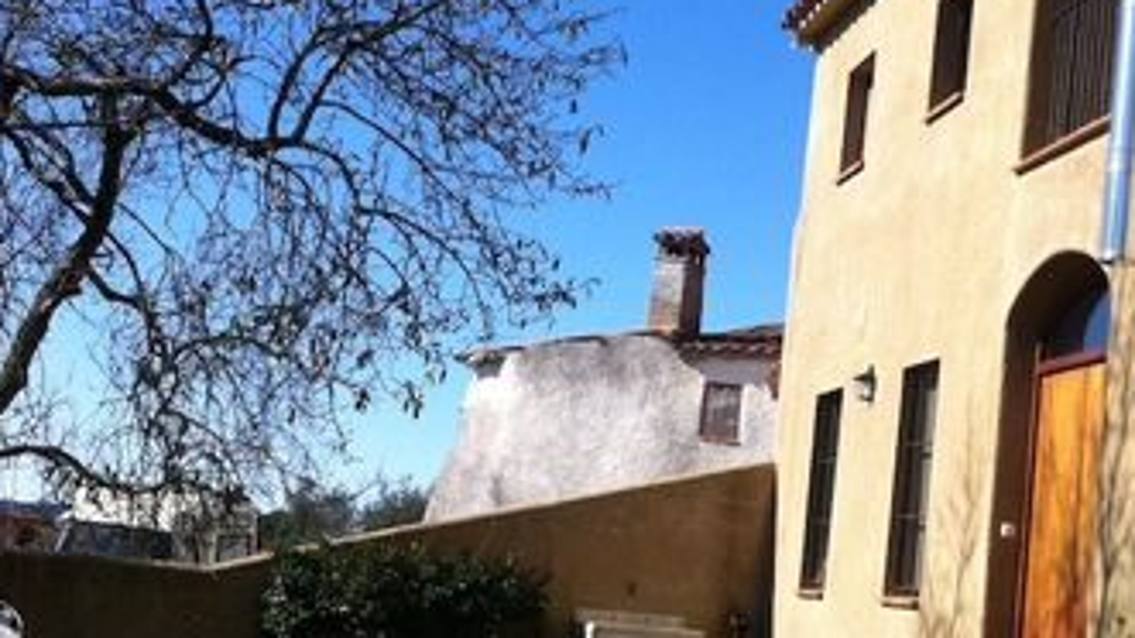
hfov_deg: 30.1
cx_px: 850
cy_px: 281
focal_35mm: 69
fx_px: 2076
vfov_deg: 17.5
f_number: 2.8
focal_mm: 3.85
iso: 80
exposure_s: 1/1436
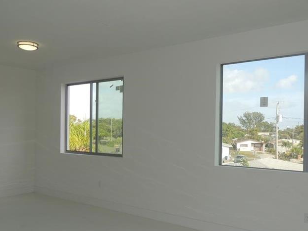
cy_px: 132
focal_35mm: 36
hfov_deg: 51.3
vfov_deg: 39.6
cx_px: 157
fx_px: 320
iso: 100
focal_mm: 4.9
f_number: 3.1
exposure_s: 1/500
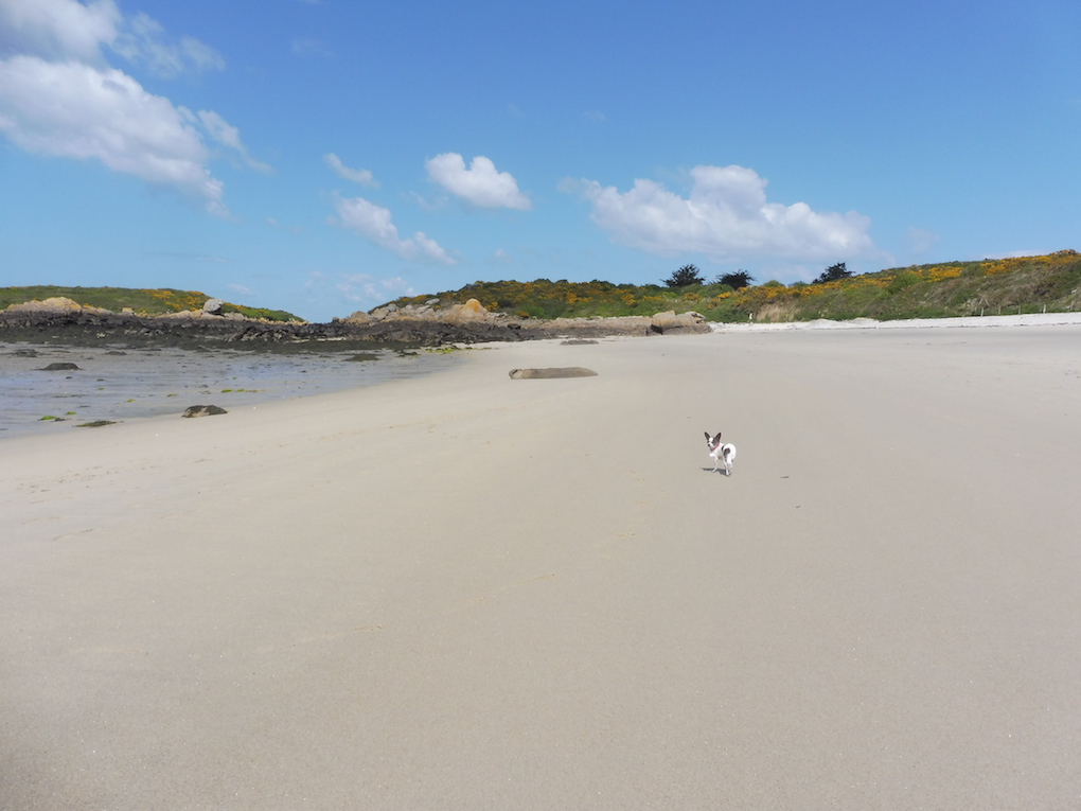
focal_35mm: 24
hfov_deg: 71.6
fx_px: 749
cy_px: 406
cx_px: 540
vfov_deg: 56.8
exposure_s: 1/1300
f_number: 4
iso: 100
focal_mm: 4.3
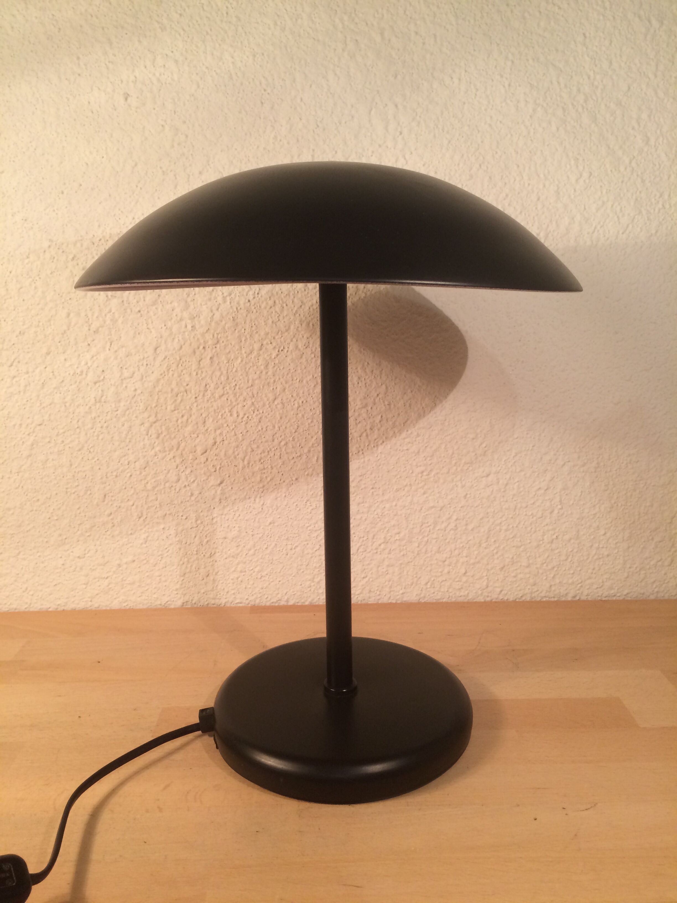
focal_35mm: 29
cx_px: 338
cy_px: 452
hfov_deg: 48.2
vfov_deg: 61.7
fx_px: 756
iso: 64
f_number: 2.2
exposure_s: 1/33
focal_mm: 4.15
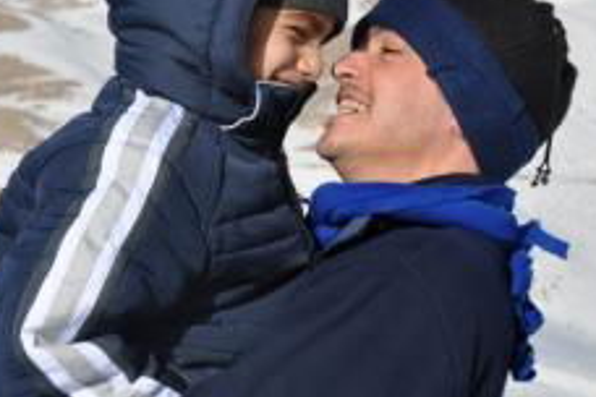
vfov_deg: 8.0
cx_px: 295
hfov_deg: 12.0
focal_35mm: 171
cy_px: 76
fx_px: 2831
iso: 200
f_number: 7.1
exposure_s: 1/800
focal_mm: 58
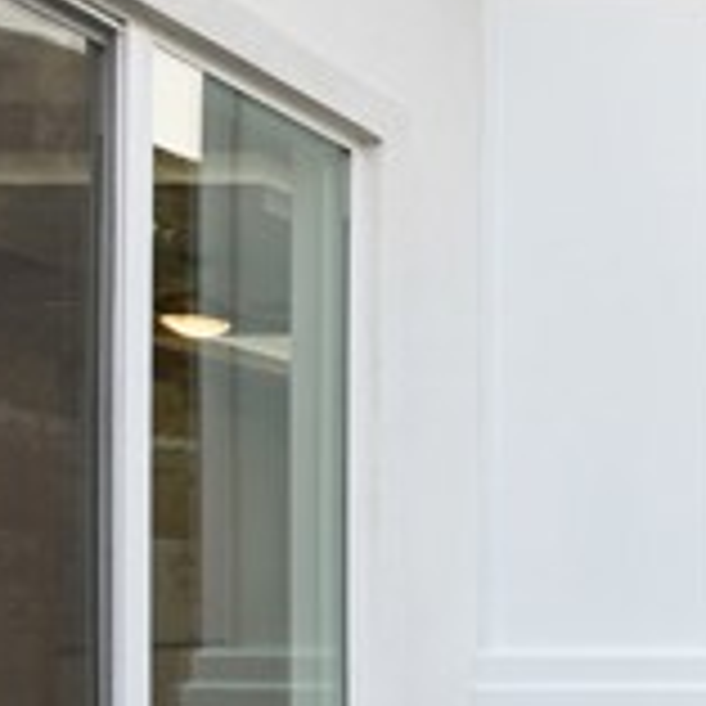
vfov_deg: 32.0
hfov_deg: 22.1
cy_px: 555
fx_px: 1200
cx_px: 1232
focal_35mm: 52
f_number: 4.5
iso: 400
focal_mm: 10
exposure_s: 1/80
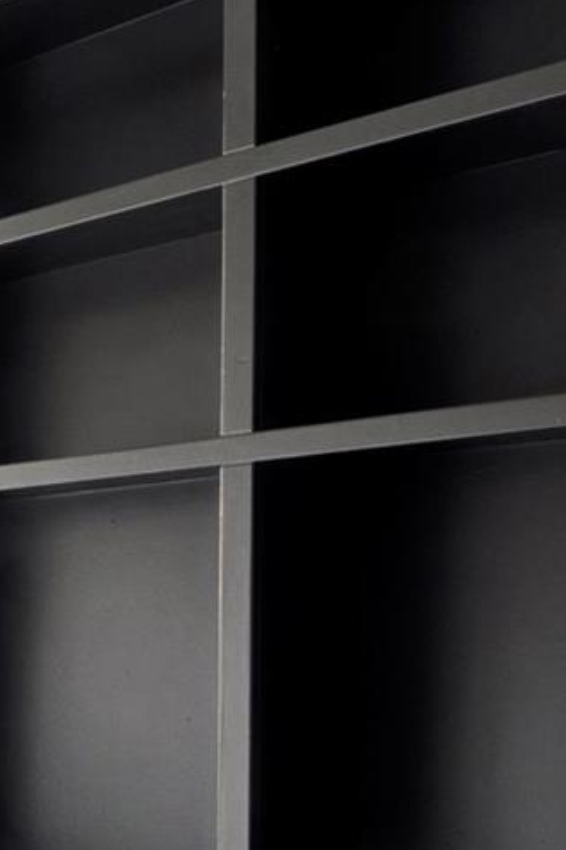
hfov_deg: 14.5
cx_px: -841
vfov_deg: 36.3
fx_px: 1227
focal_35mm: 52
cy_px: 732
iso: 100
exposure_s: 1
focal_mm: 8
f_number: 8
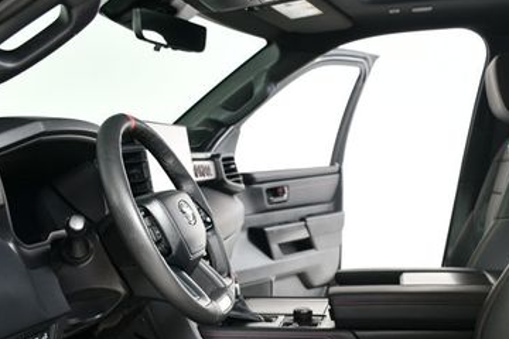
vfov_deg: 27.2
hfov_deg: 40.7
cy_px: 294
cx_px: 335
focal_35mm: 48
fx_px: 679
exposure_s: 1/160
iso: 100
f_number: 3.5
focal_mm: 18
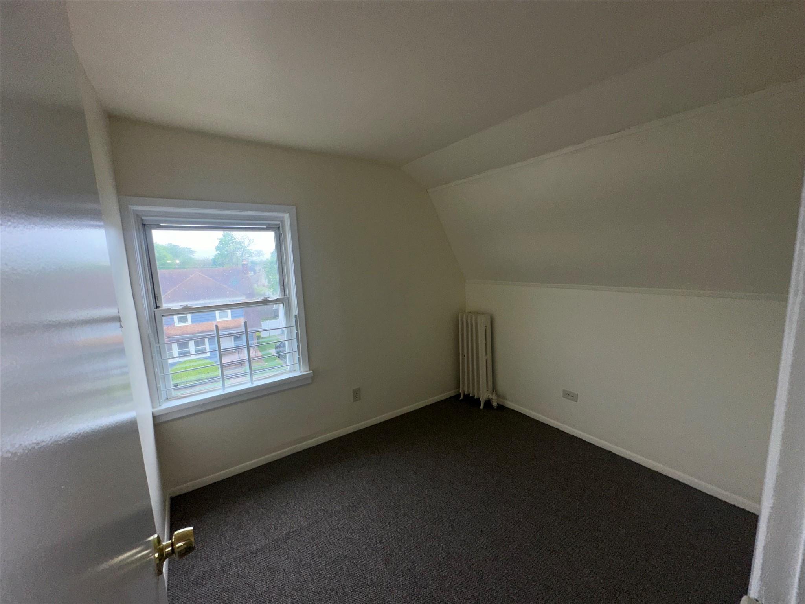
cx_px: 402
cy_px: 302
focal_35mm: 14
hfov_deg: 102.1
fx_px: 326
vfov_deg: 85.7
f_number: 2.2
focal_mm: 2.22
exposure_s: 1/276
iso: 32
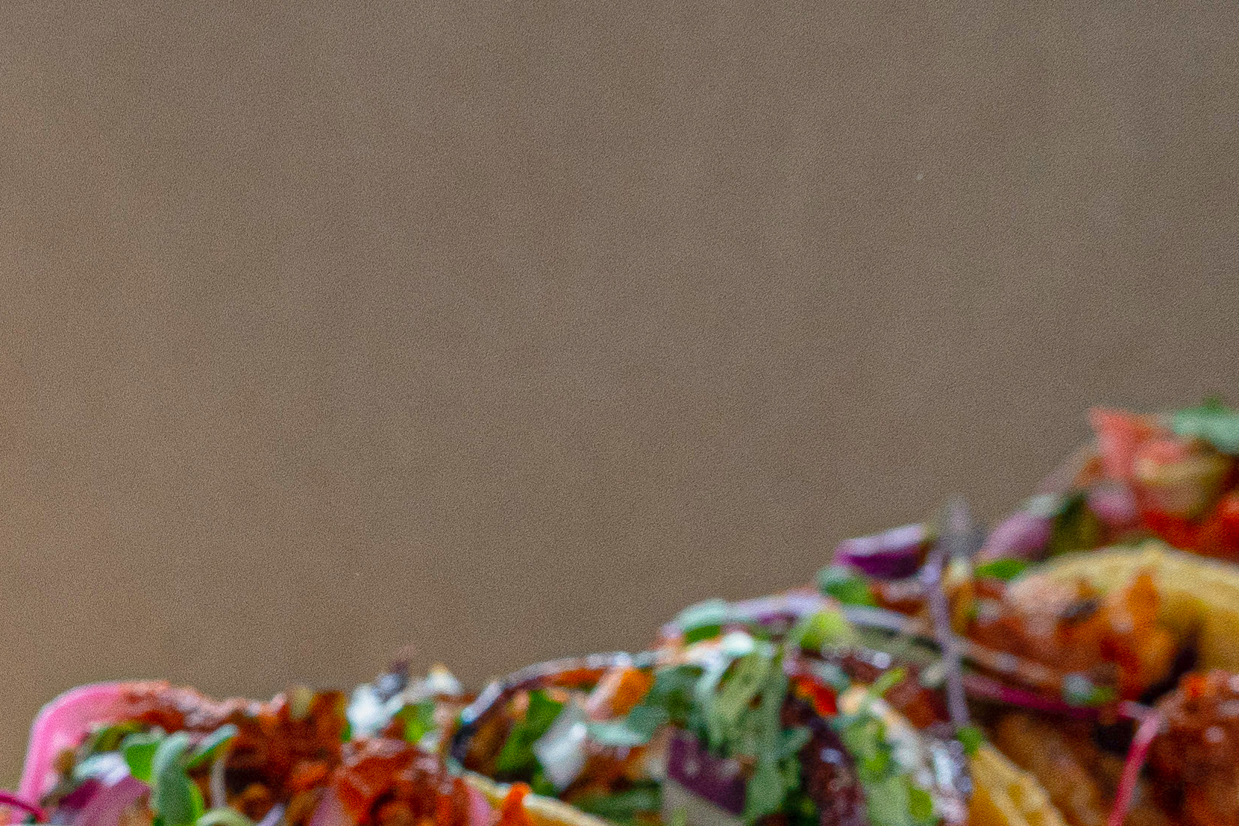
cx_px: -57
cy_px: 1200
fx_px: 10564
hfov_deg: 6.7
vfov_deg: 4.5
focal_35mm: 307
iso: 1250
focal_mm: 85
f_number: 9
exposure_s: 1/200
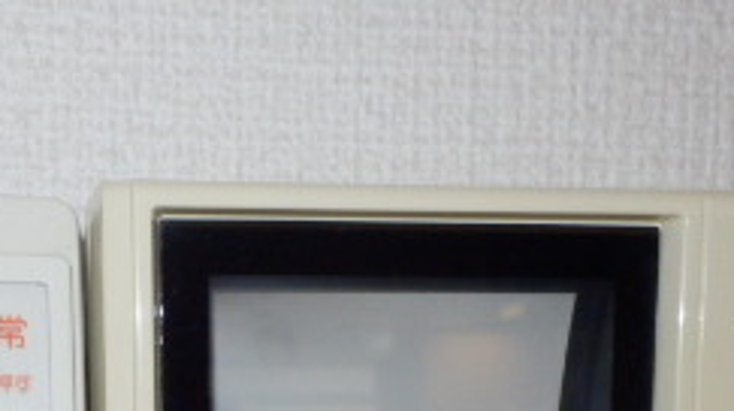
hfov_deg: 30.2
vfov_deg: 15.7
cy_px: 653
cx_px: 196
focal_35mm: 69
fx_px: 1341
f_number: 7.9
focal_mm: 4.2
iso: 400
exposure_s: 1/30
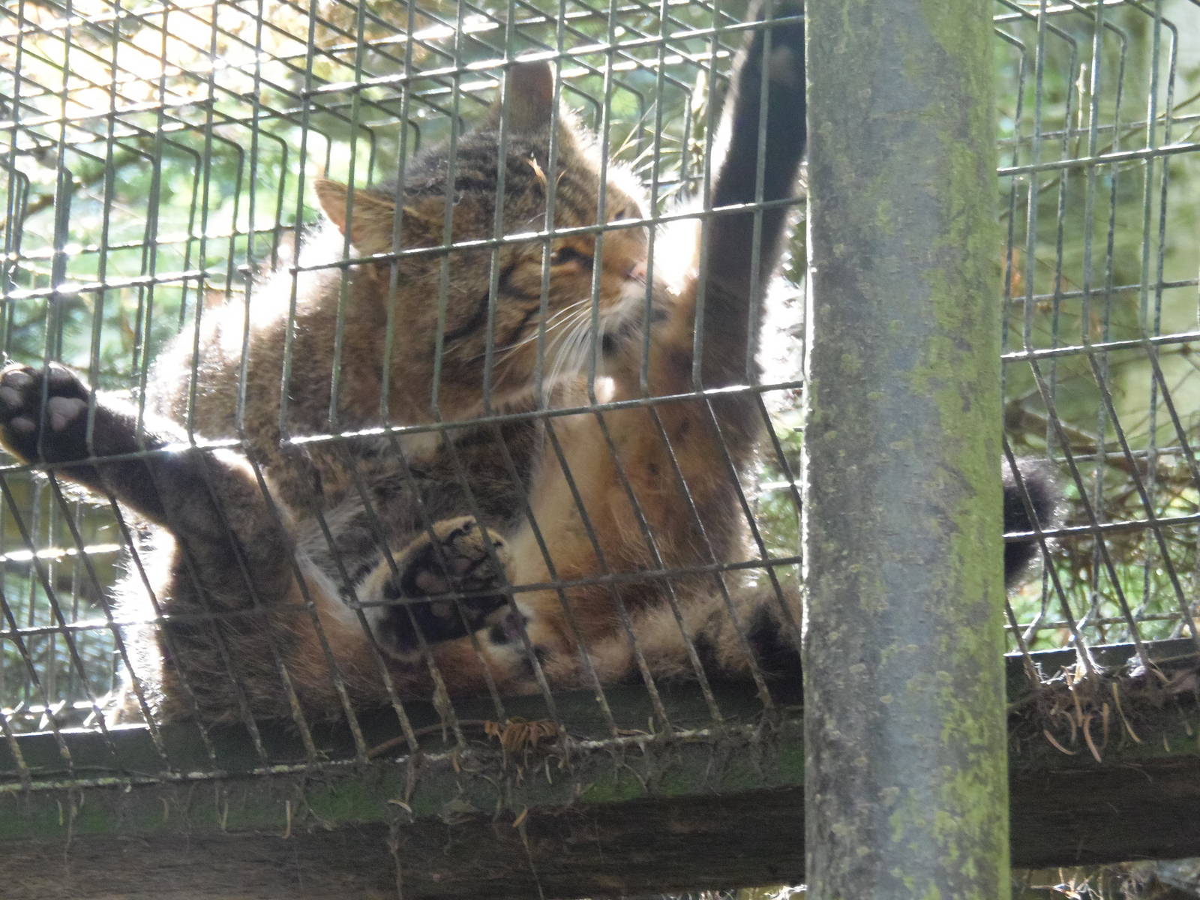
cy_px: 450
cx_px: 600
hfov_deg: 9.4
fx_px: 7315
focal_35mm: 211
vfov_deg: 7.0
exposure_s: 1/40
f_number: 5
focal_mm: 39.2
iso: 400
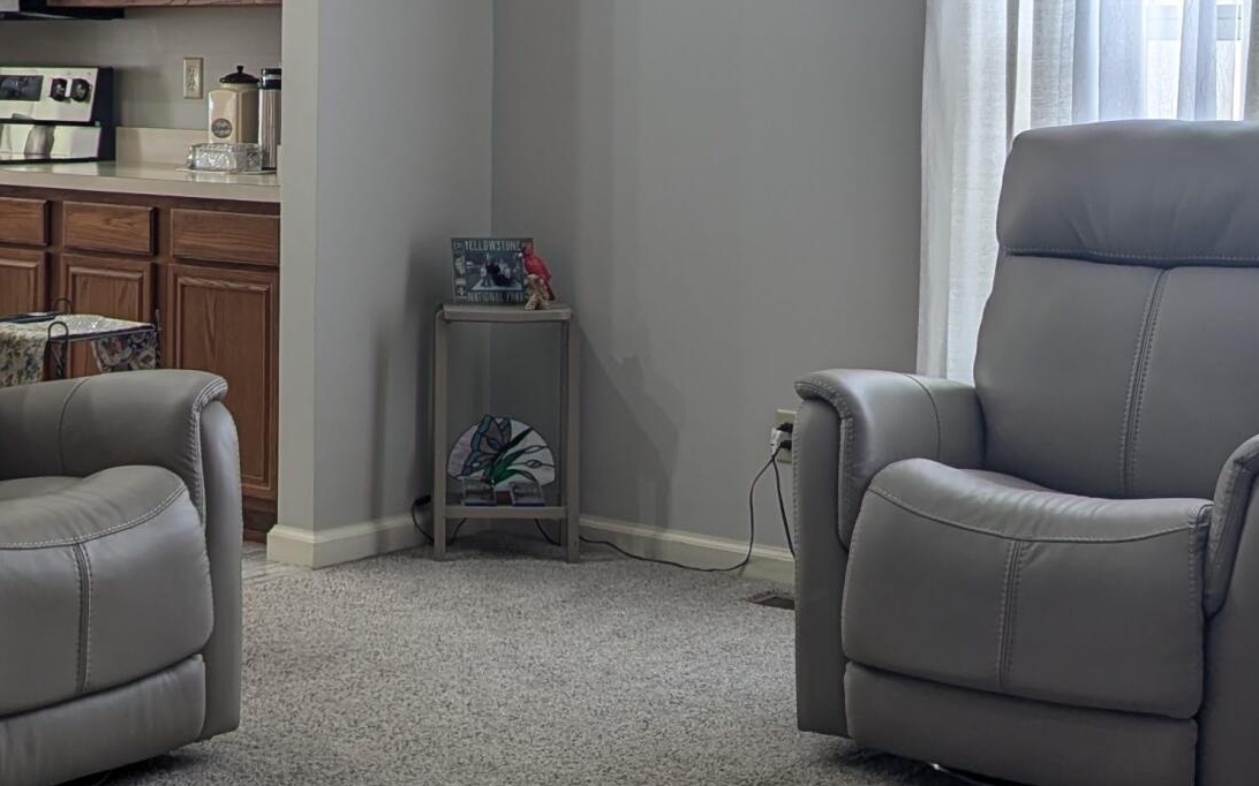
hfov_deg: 29.0
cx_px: 326
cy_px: 101
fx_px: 2401
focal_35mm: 70
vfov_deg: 18.3
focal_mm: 6.81
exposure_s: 1/139
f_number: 1.85
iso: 47
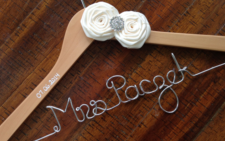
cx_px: 113
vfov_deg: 35.3
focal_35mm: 36
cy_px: 74
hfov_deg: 54.0
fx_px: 221
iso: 64
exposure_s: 1/120
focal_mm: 4.12
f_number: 2.4
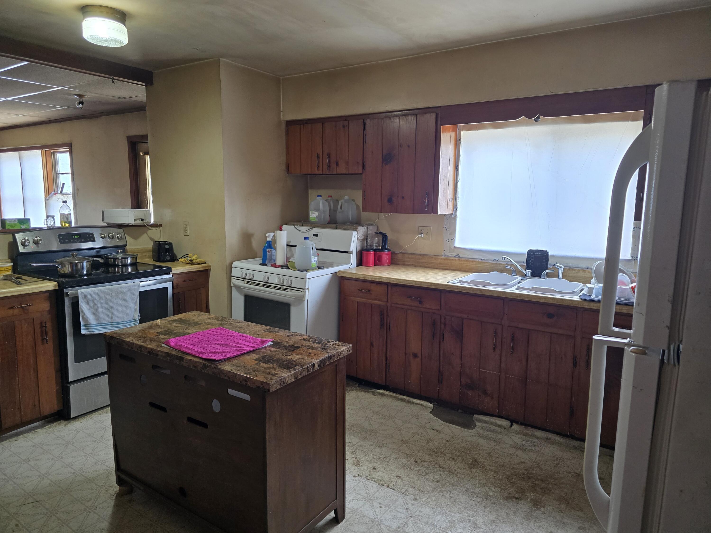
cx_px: 356
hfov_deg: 73.9
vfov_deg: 58.9
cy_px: 266
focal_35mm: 23
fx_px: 472
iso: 400
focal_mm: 6.3
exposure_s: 1/120
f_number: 1.7
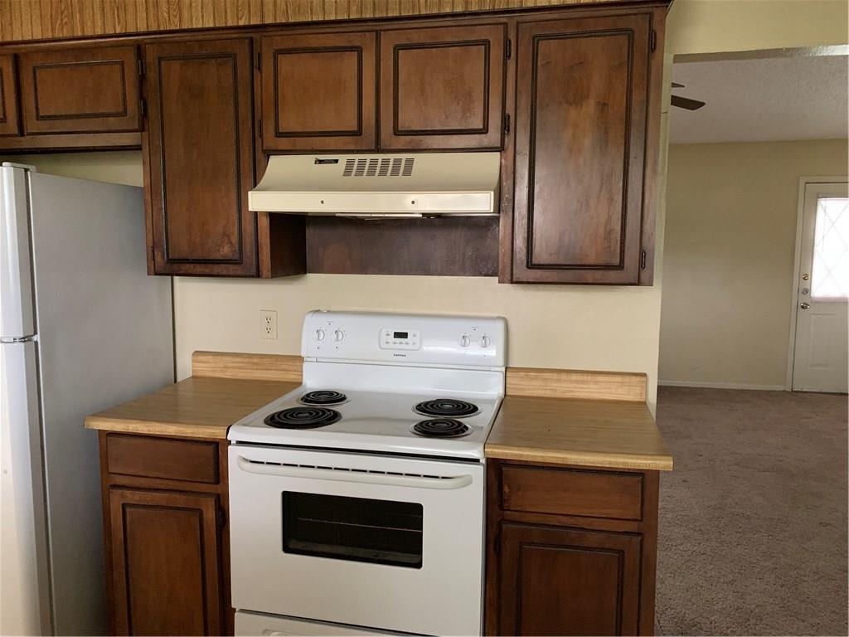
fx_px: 638
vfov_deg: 53.1
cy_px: 318
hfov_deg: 67.3
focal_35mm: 26
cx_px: 424
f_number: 1.8
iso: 500
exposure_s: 1/30
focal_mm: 4.25
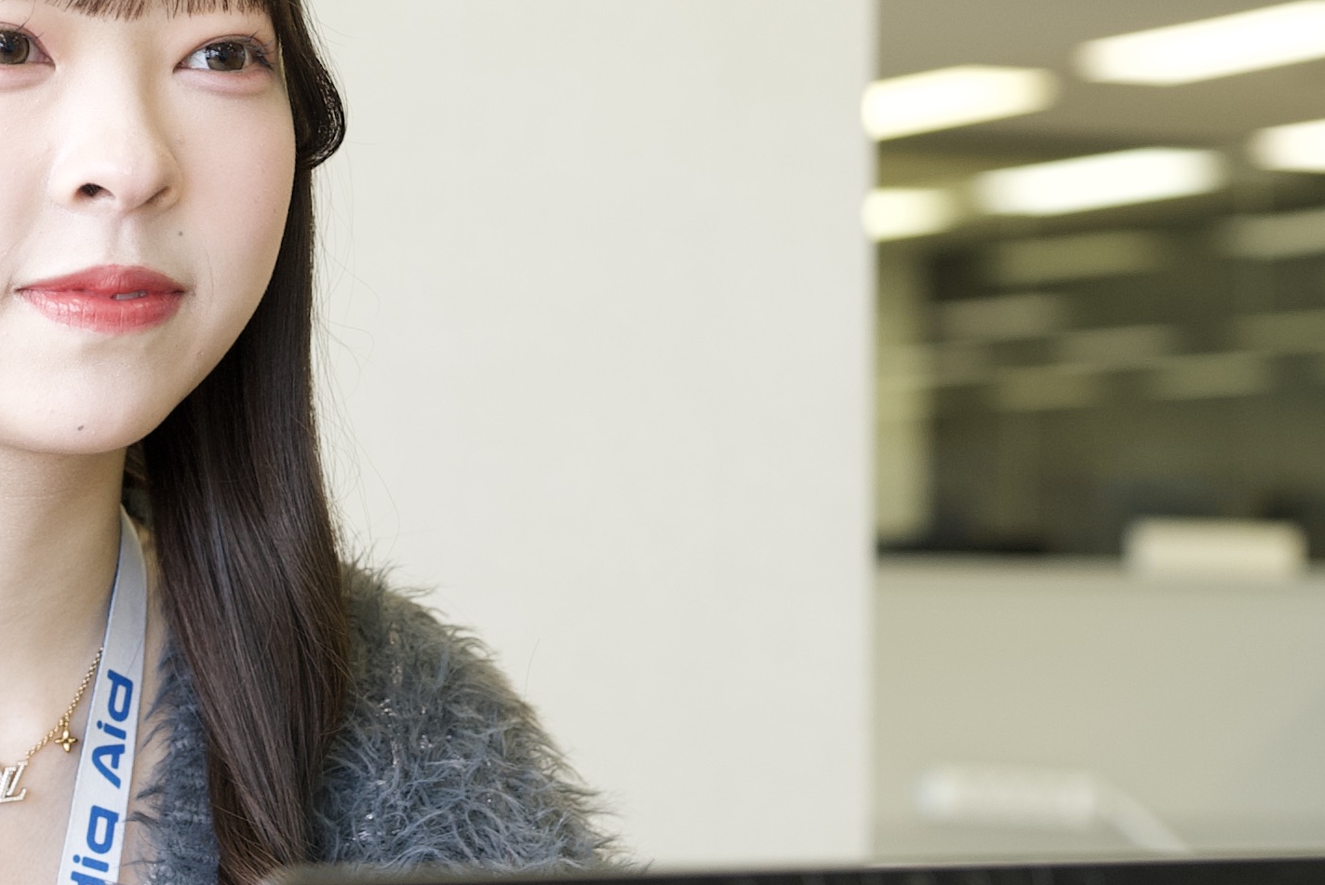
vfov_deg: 10.2
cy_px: 388
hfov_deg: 15.3
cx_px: 578
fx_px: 4934
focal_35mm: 134
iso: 400
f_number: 2.8
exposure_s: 1/100
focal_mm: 45
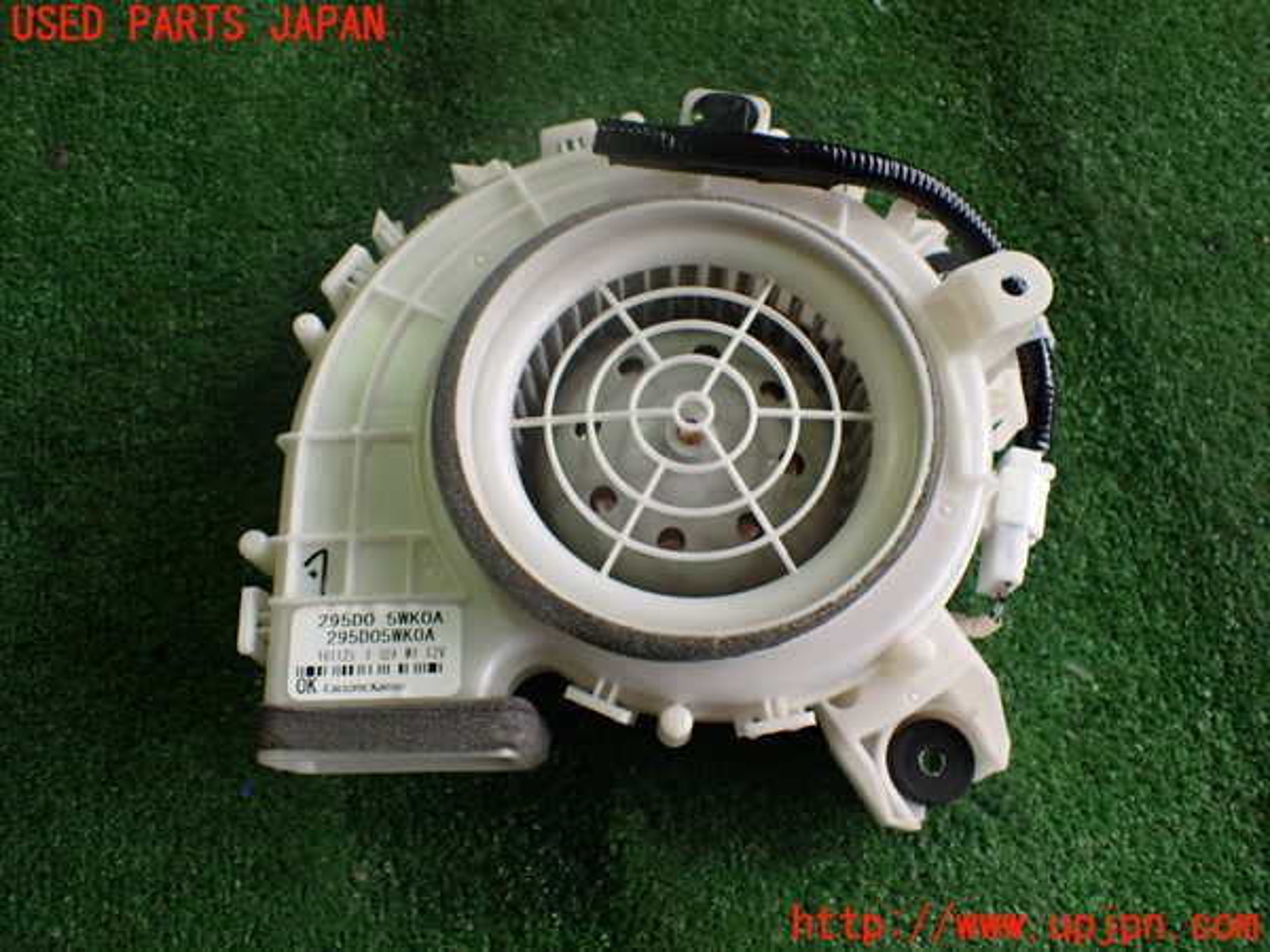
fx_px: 1101
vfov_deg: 46.8
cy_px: 476
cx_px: 635
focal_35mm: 30
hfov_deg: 60.0
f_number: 2.3
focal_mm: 5.4
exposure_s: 1/125
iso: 250
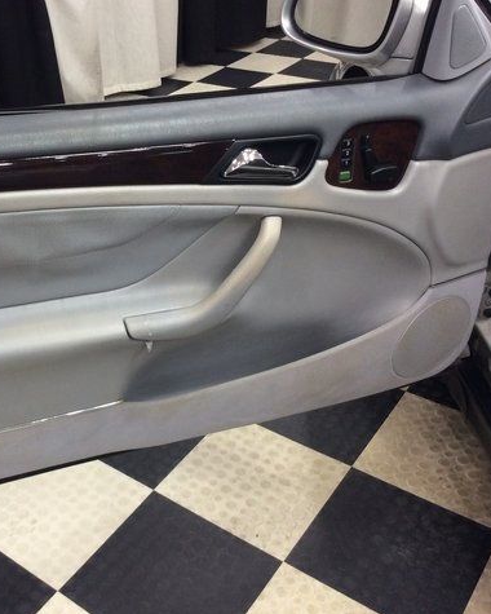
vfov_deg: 43.8
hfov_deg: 34.7
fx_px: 763
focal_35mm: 42
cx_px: 107
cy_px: 308
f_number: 2.4
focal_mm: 3.3
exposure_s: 1/24
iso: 50
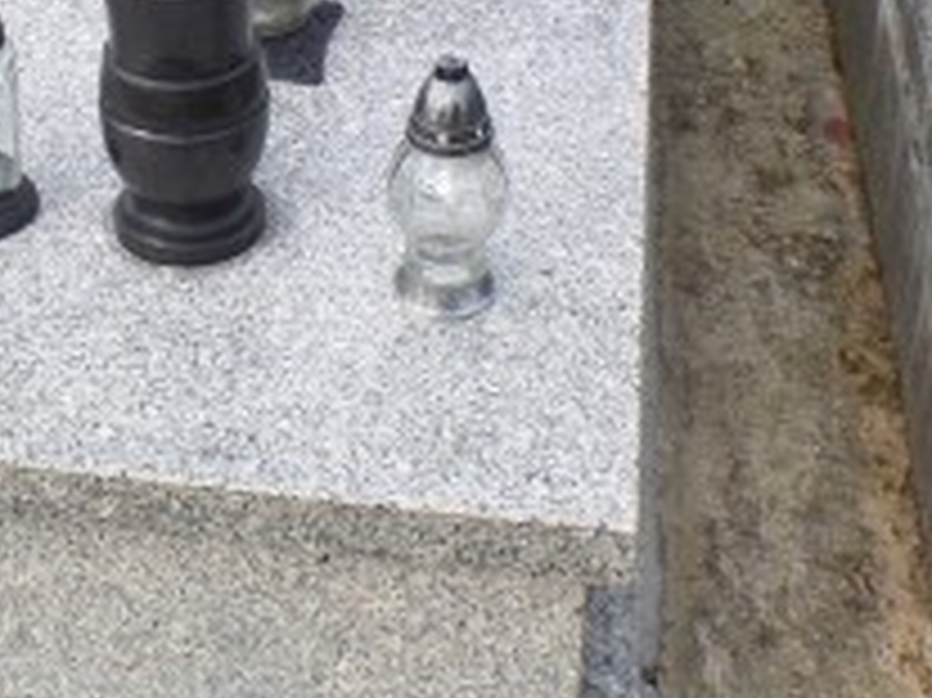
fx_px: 1910
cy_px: -59
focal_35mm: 71
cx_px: 302
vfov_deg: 19.8
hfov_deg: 27.2
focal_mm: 4.1
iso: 100
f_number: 3.5
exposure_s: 1/350
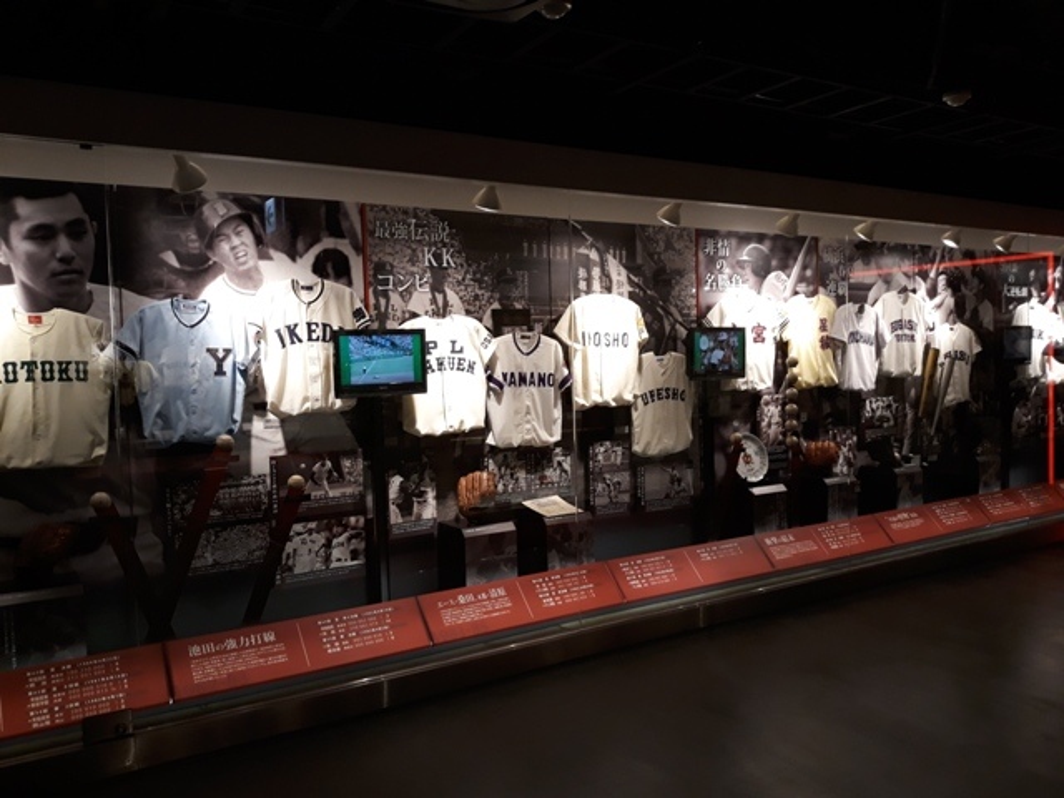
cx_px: 532
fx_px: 830
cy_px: 399
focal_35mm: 27
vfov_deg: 51.4
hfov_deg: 65.3
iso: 100
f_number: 1.7
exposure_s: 1/40
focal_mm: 3.71
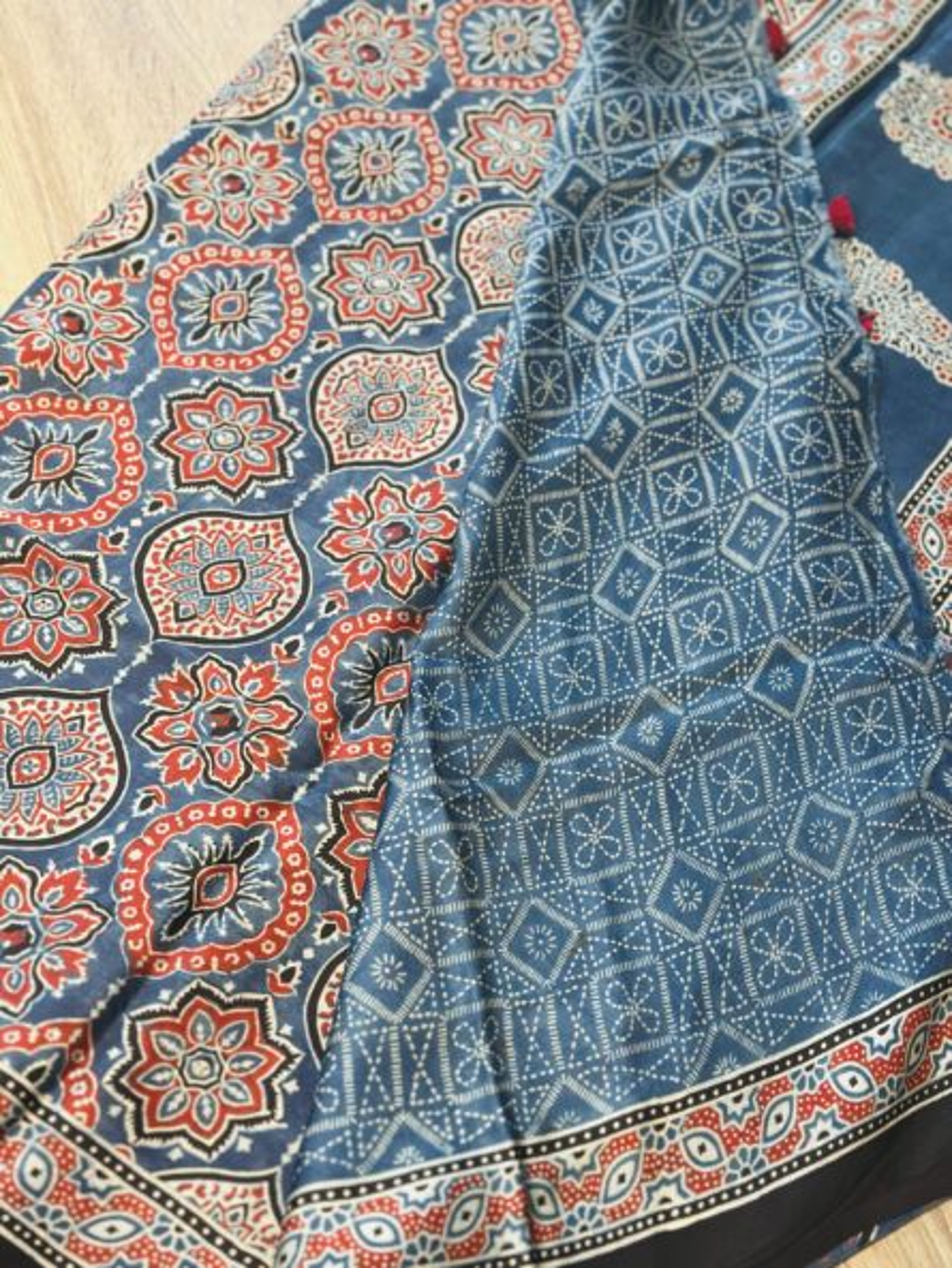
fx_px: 1759
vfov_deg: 39.6
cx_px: 476
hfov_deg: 30.3
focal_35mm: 48
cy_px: 634
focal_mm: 6.86
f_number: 1.78
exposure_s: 1/60
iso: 200
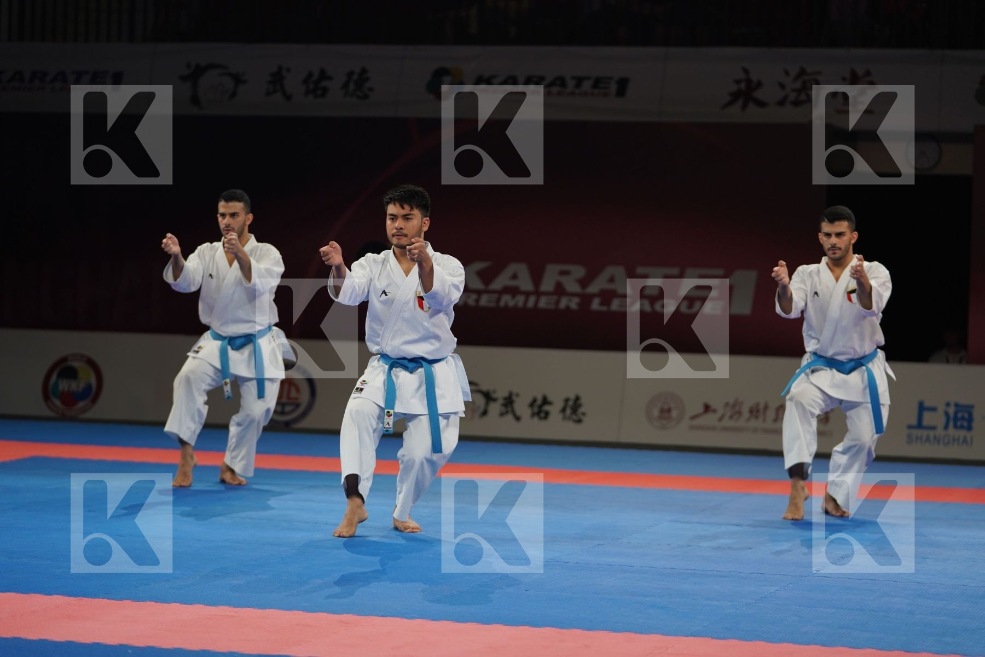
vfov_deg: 13.2
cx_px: 492
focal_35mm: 104
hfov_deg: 19.6
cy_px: 328
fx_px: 2845
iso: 640
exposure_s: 1/500
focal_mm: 104
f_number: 2.8
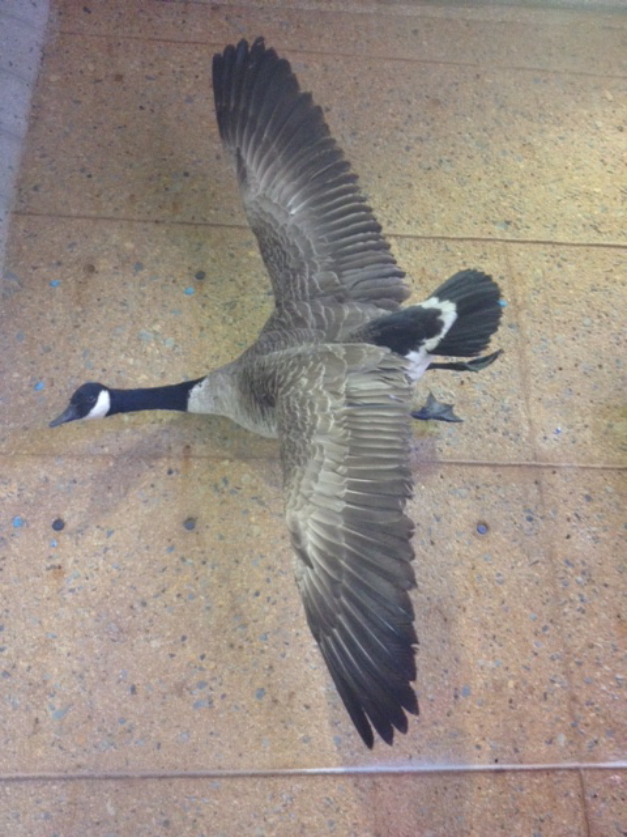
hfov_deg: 40.7
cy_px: 418
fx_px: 845
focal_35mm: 35
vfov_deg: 52.6
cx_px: 314
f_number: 2.4
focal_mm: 4.28
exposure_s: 1/20
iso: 250
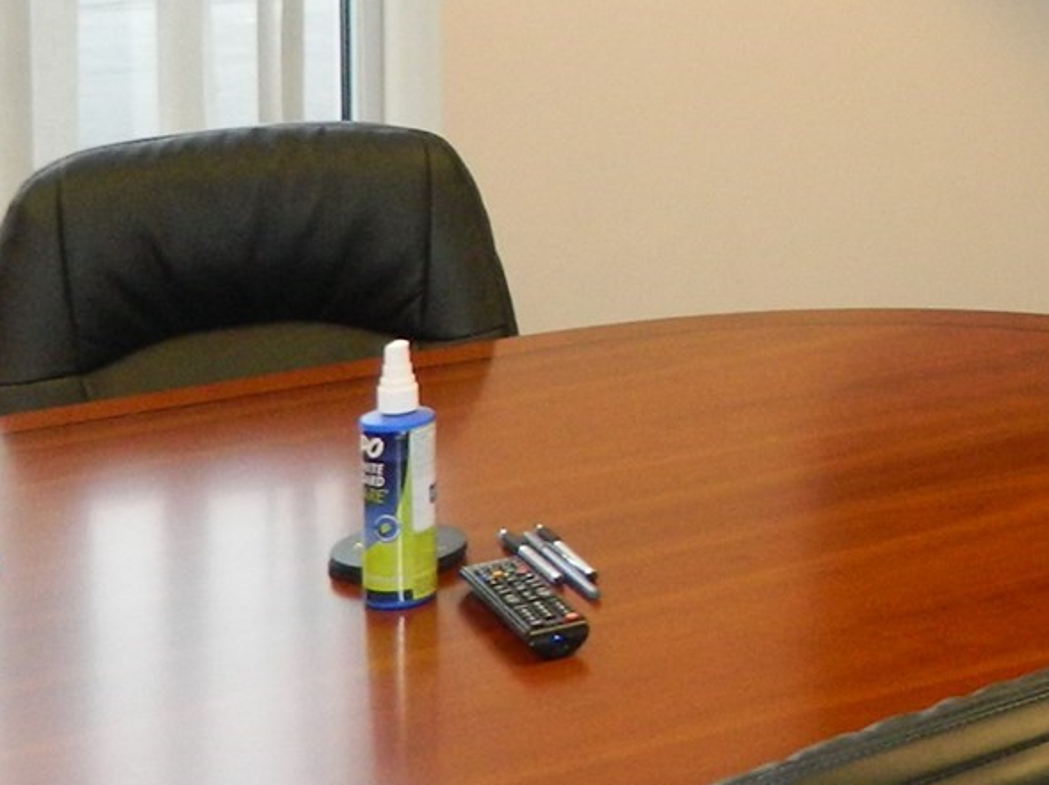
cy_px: -185
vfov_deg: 16.2
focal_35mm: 87
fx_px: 2635
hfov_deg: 20.1
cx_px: 1462
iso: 200
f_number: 3.1
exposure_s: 1/30
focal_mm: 4.5
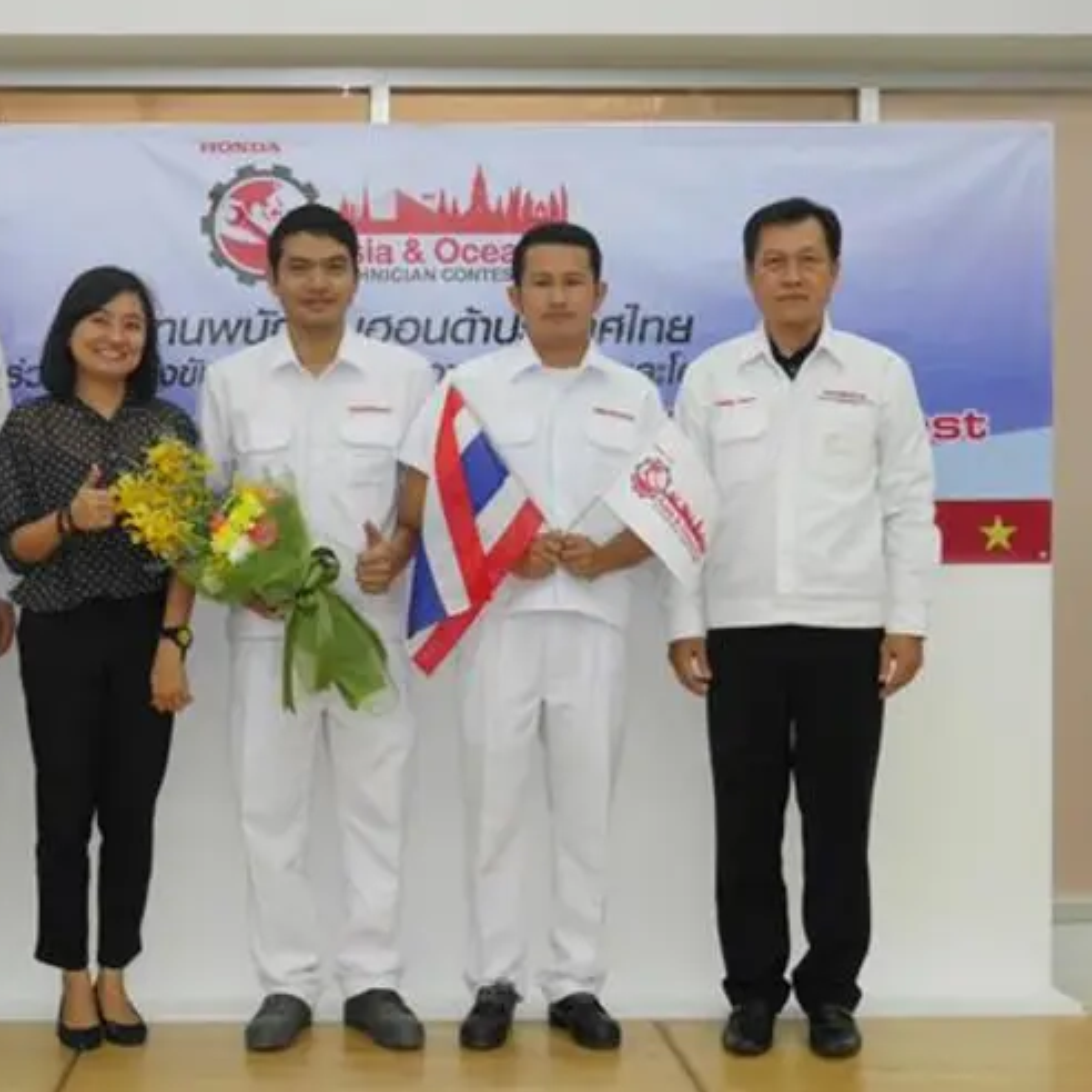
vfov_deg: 30.5
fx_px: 1999
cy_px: 605
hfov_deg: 30.3
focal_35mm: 56
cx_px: 368
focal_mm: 20
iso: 400
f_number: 5.6
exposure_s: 1/50
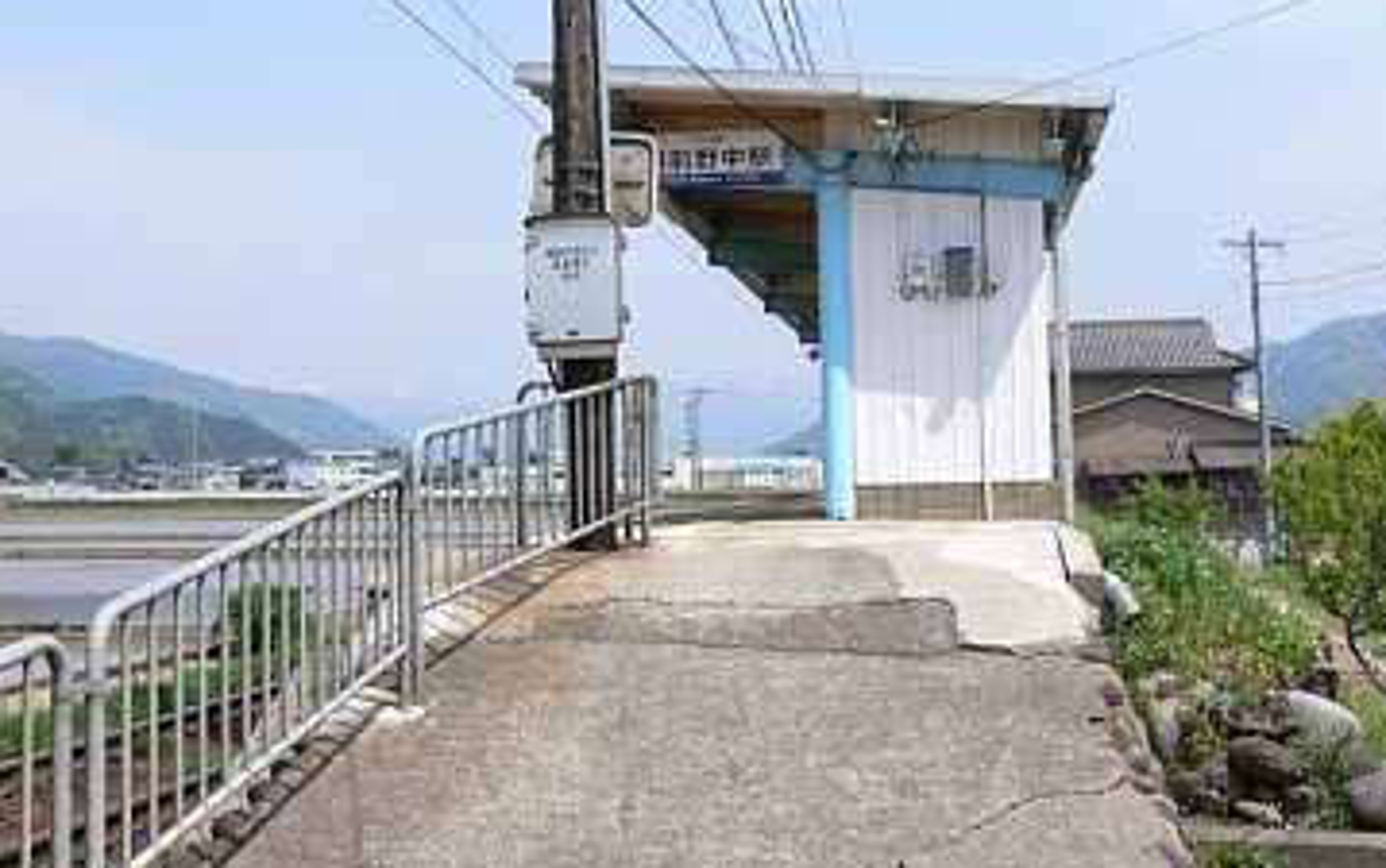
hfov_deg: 43.5
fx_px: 1739
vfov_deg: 28.0
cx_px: 703
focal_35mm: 46
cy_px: 359
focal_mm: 8.3
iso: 80
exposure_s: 1/250
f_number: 5.6
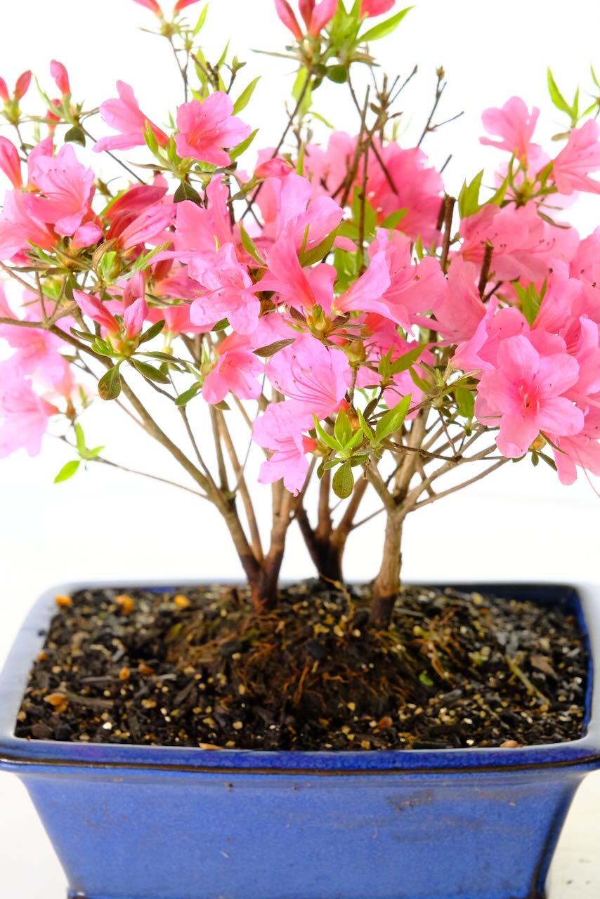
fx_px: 2998
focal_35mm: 120
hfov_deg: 11.4
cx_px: 300
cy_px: 450
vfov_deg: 17.1
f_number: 7.1
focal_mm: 80
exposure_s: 1/40
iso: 2000
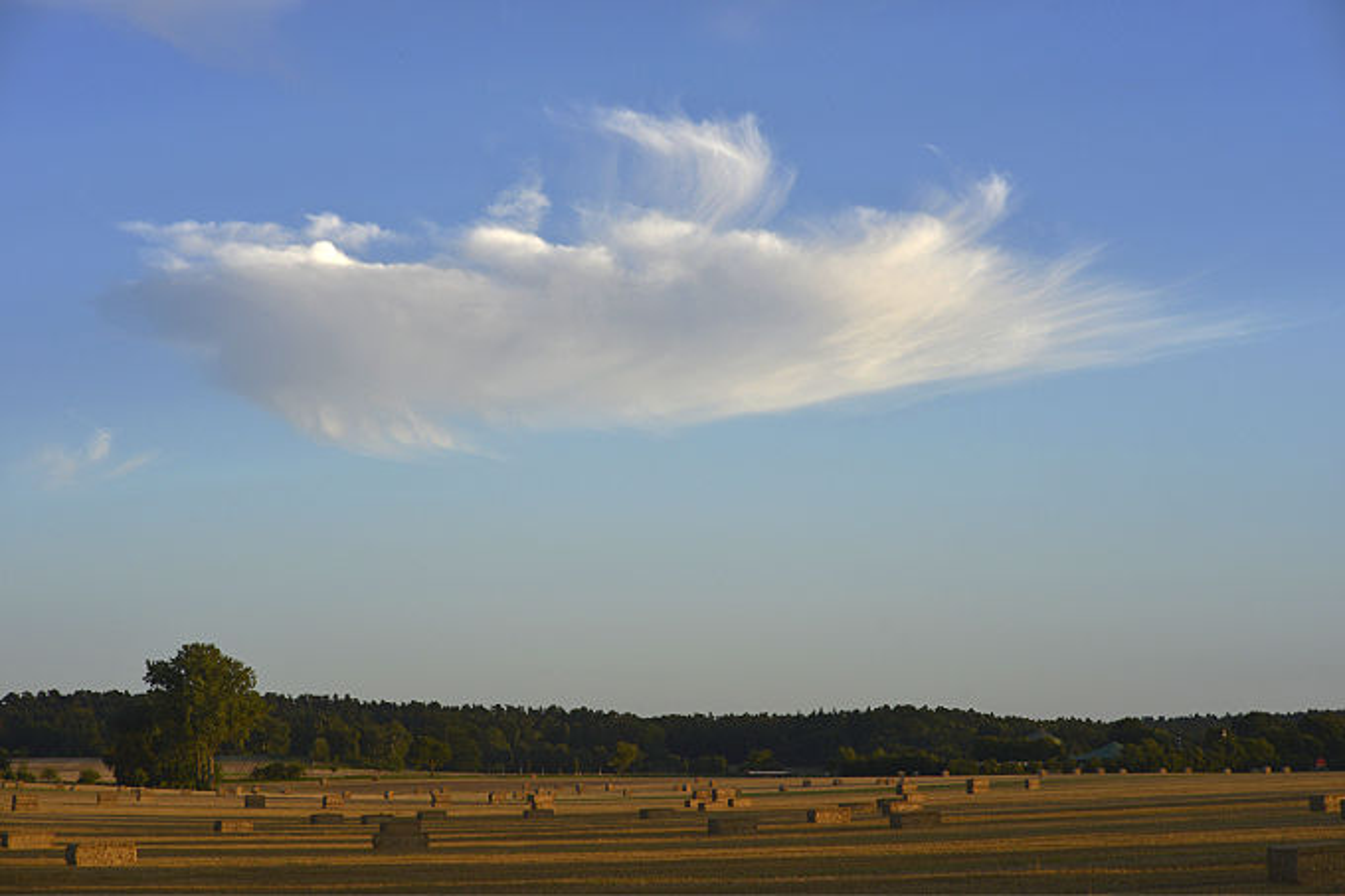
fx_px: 3175
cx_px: 672
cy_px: 448
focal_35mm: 85
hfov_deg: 23.9
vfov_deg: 16.1
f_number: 6.3
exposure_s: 1/400
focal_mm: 85
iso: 200
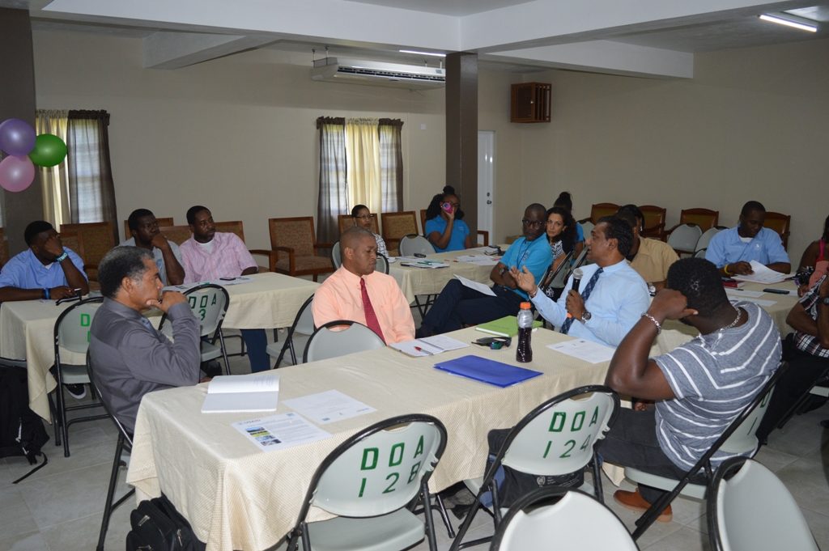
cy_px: 276
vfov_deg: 43.5
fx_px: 690
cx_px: 414
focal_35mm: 30
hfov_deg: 62.0
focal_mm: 20
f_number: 3.8
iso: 560
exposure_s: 1/60
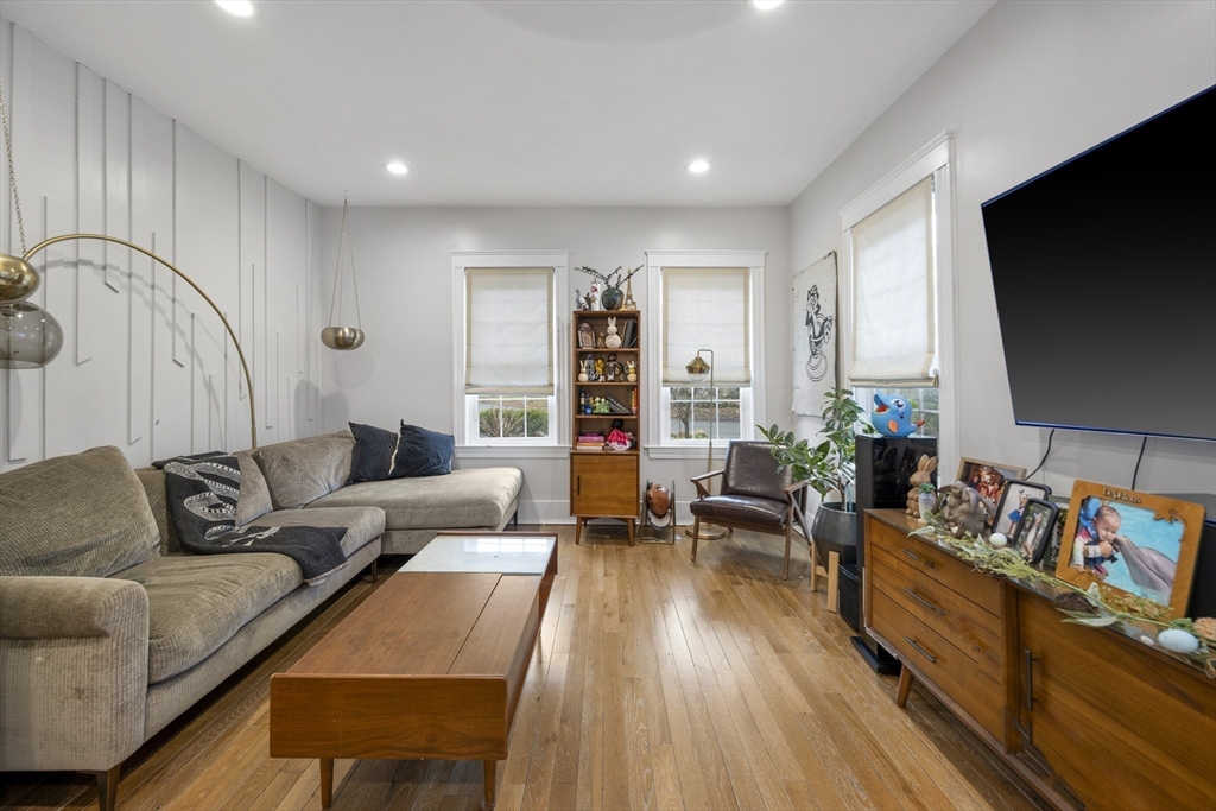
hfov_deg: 104.2
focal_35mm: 14
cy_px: 406
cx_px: 608
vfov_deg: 81.2
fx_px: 473
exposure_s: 1/2.5
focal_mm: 14
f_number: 7.1
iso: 64
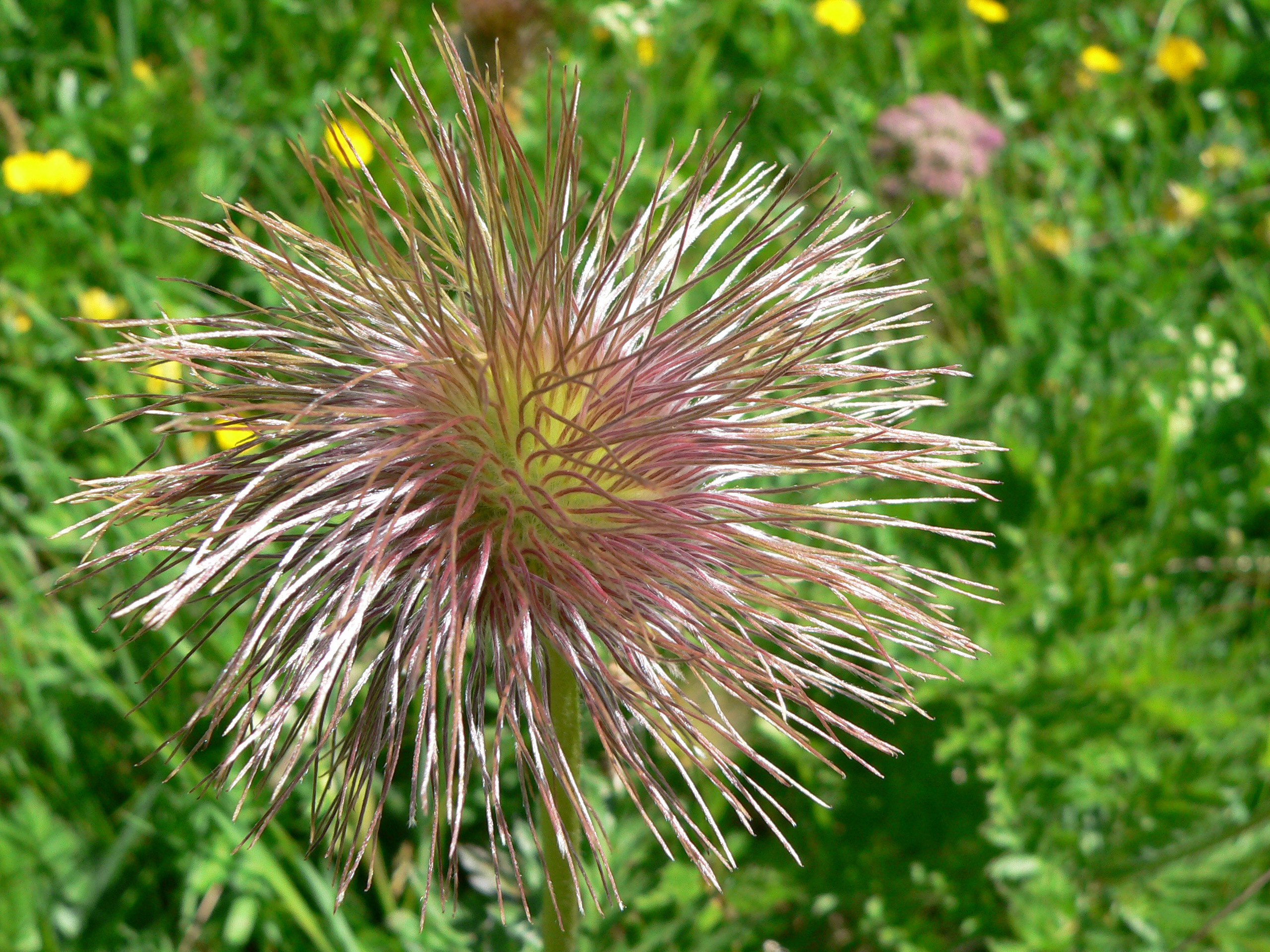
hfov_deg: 36.2
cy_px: 476
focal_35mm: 53
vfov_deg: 27.5
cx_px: 635
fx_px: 1944
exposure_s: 1/500
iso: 100
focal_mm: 8.8
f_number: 4
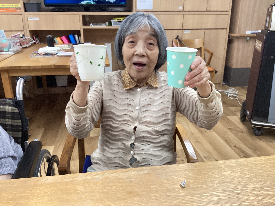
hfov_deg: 58.4
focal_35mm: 31
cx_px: 138
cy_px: 103
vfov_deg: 45.4
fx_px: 246
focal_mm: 3.3
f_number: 2.4
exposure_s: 1/60
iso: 200
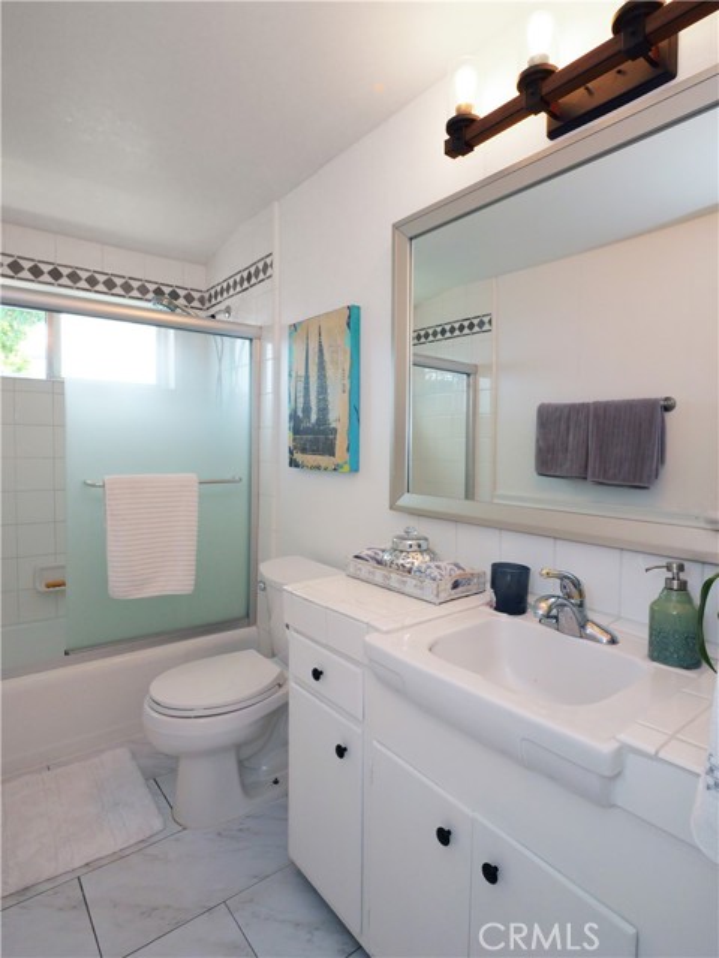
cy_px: 479
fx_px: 498
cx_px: 360
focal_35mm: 18
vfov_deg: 87.8
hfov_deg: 71.6
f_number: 8
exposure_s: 1/60
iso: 2000
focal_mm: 9
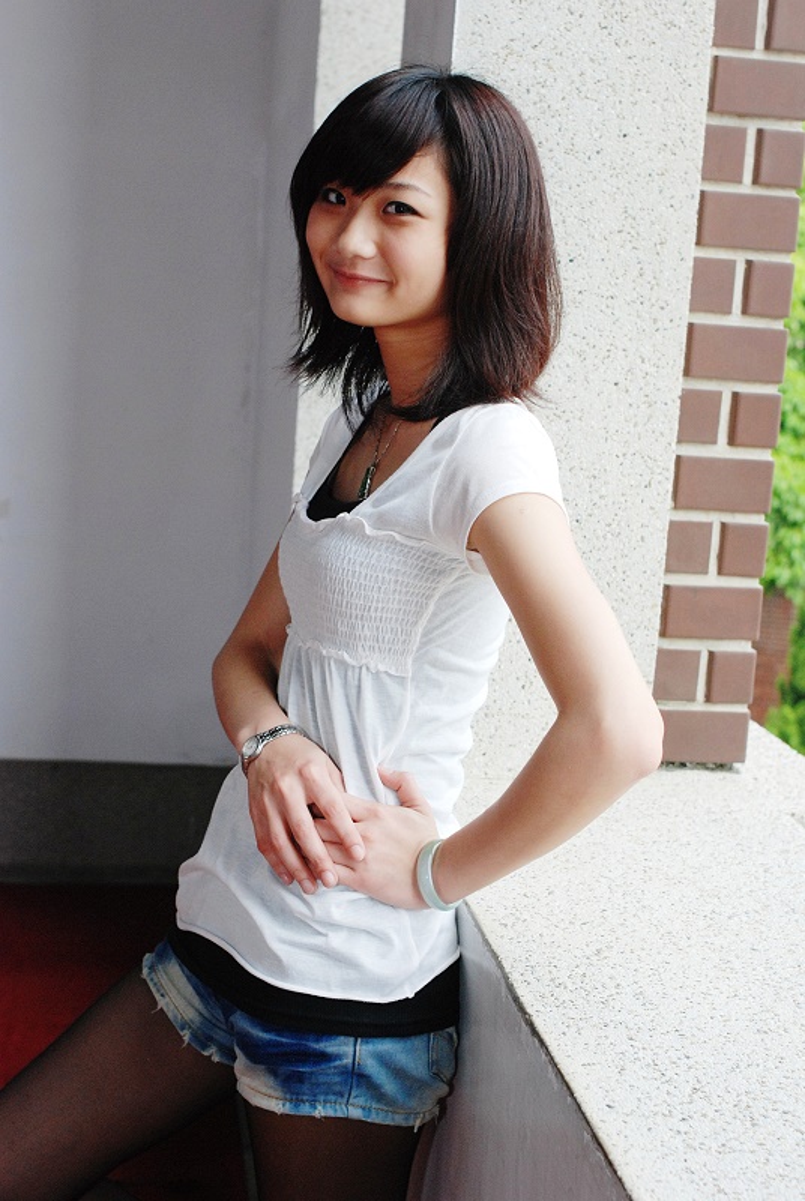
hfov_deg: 25.8
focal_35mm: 52
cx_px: 402
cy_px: 600
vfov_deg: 37.8
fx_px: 1755
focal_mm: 35
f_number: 5
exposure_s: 1/1000
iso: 500
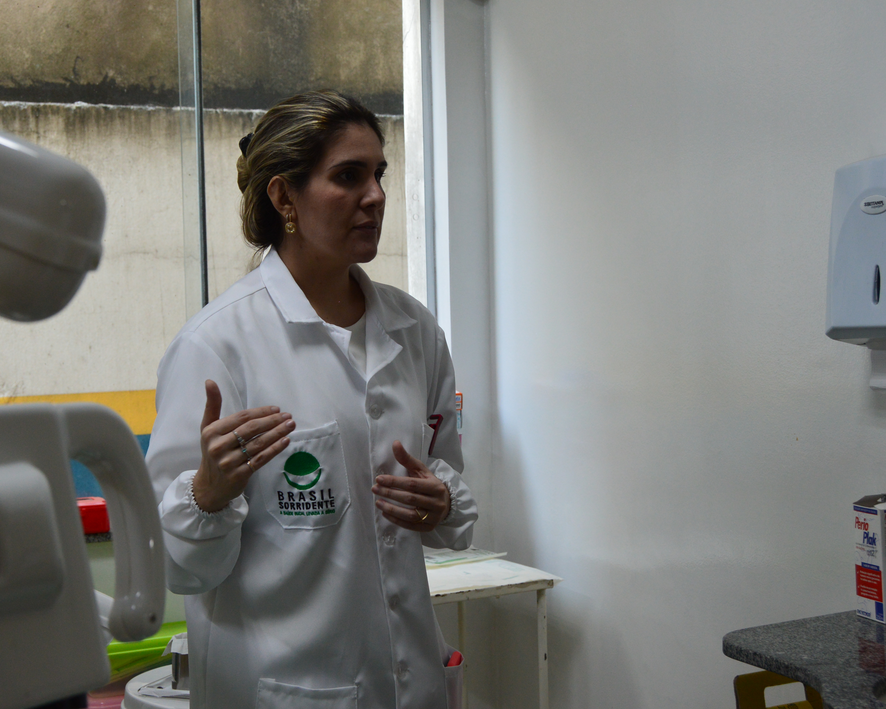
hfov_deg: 35.5
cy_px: 354
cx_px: 356
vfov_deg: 28.8
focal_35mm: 53
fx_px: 1378
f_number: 6.3
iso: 800
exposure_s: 1/60
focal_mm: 31
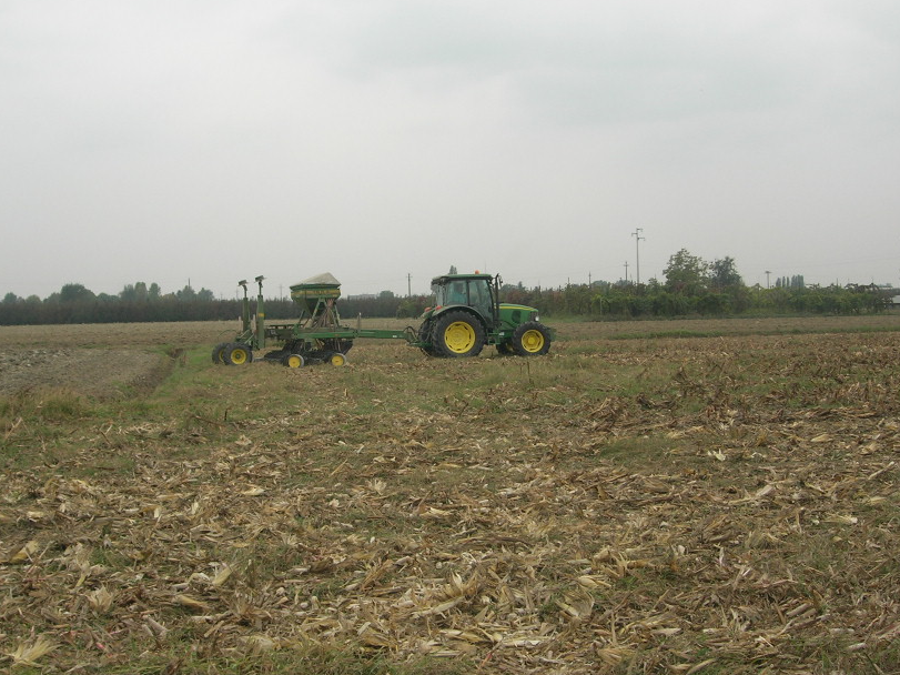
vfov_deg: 30.3
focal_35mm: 48
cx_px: 432
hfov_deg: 39.7
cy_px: 339
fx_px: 1248
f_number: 4.8
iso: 64
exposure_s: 1/170
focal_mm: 7.8
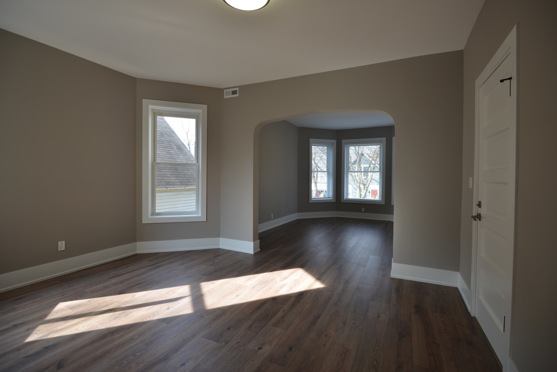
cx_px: 278
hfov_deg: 96.7
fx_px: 248
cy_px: 186
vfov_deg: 73.8
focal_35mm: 16
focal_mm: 16
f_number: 4
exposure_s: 1/60
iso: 100
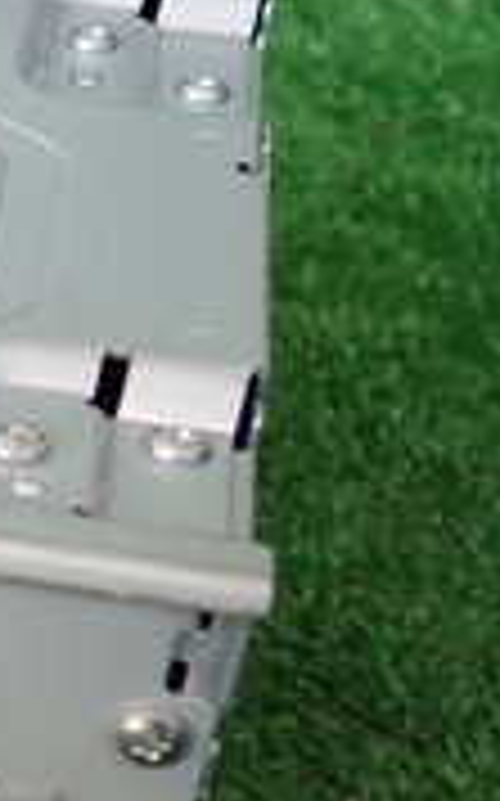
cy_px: 666
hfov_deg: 10.4
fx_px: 2337
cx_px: -730
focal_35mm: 107
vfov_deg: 19.2
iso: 160
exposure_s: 1/125
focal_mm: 5.4
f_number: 2.3
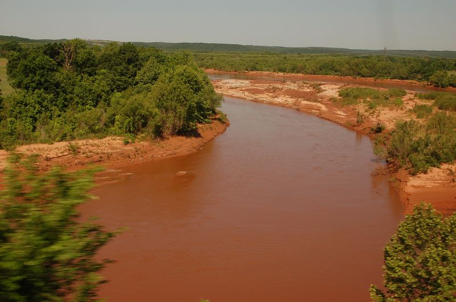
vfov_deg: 28.0
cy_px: 151
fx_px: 607
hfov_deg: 41.2
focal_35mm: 48
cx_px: 228
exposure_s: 1/200
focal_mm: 32
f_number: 7.1
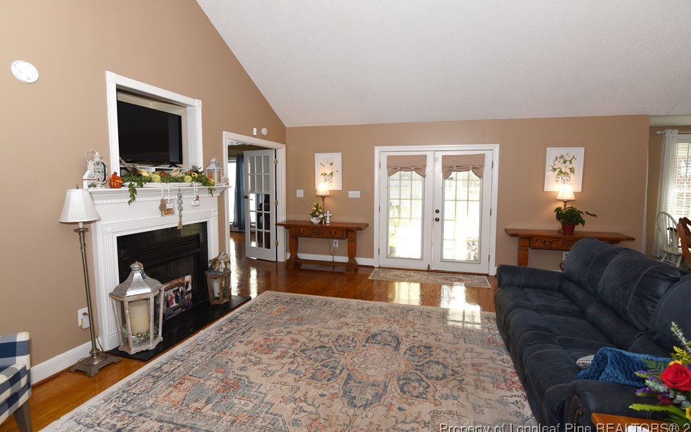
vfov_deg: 68.0
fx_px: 320
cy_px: 202
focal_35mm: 17
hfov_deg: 94.3
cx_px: 355
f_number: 4.5
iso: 250
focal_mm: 16
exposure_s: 1/200
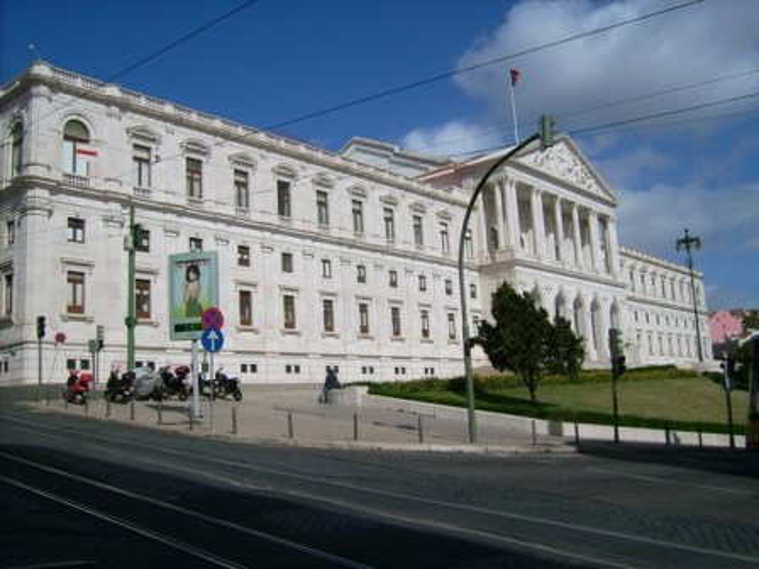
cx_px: 380
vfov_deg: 40.7
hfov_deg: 52.6
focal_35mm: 35
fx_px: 767
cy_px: 284
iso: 50
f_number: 5.8
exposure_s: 1/1188
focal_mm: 5.95
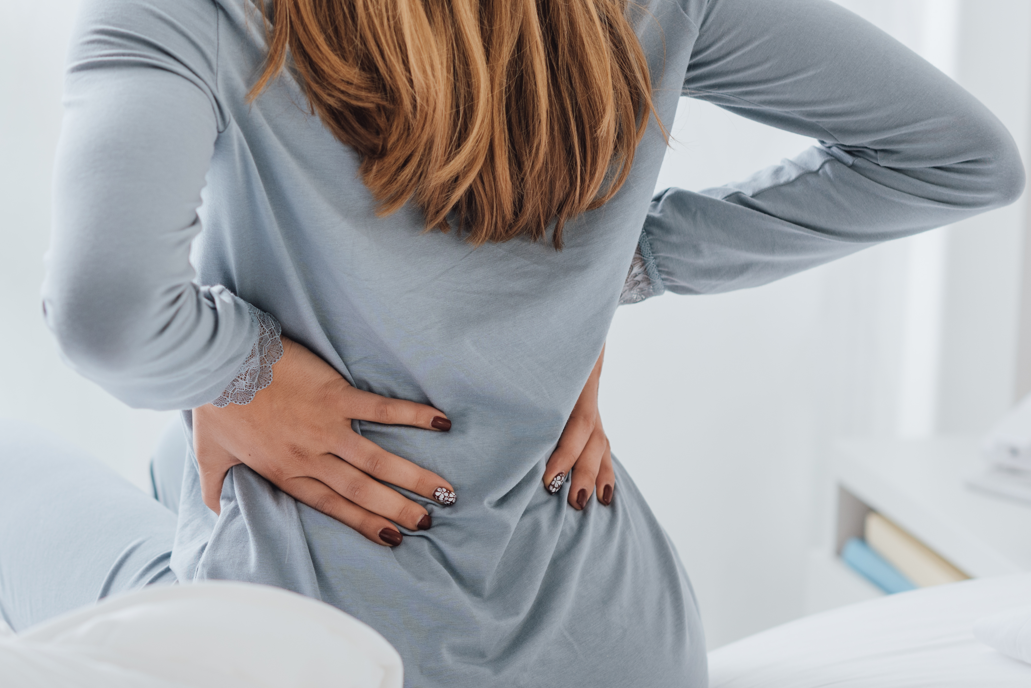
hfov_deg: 13.8
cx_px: 253
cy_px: 297
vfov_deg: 9.3
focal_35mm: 148
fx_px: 4240
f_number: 3.2
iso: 100
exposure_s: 1/125
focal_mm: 85
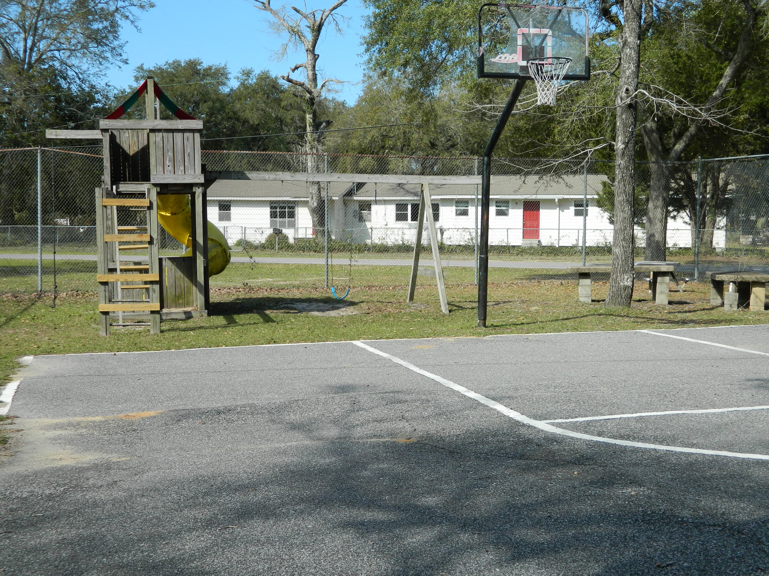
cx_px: 384
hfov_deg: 40.4
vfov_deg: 30.9
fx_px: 1044
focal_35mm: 47
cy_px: 288
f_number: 3.6
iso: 80
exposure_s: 1/640
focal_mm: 8.4
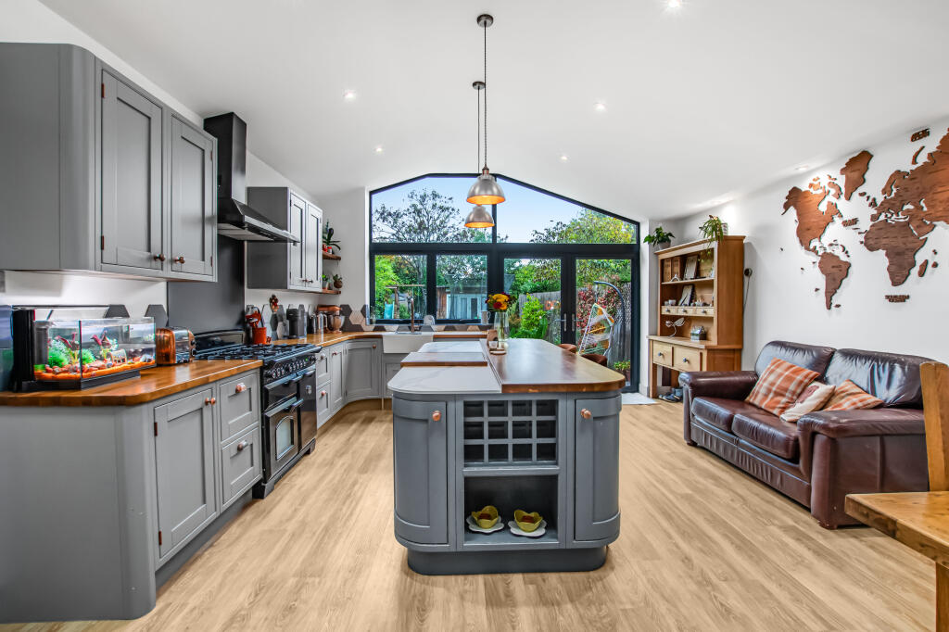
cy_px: 316
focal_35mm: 15
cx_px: 474
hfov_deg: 100.4
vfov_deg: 77.3
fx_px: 395
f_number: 9
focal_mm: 10
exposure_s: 1/10
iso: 320
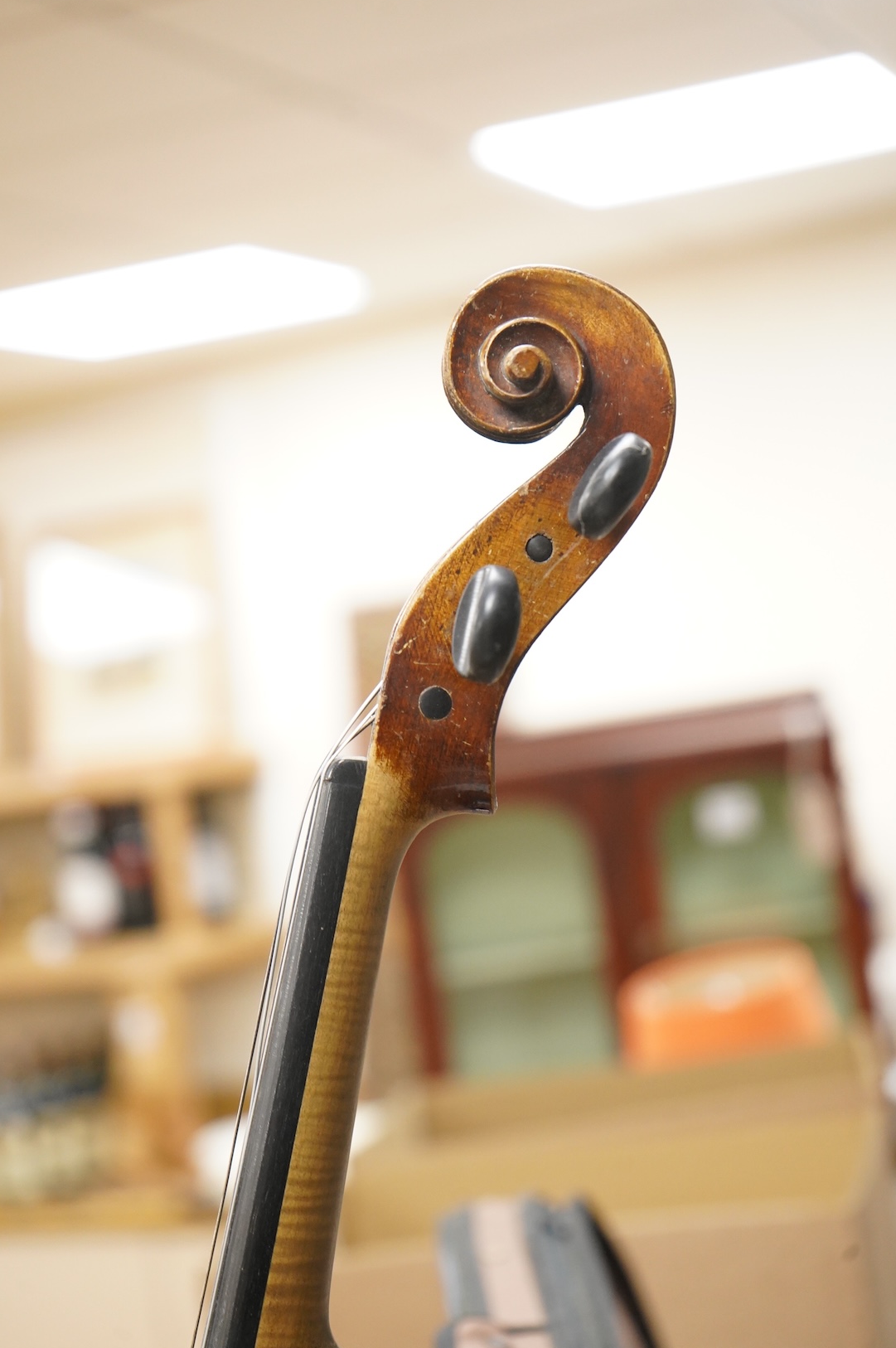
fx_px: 2768
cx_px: 446
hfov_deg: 18.4
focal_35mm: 74
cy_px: 660
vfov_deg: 27.4
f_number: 5.6
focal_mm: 70
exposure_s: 1/125
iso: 4000
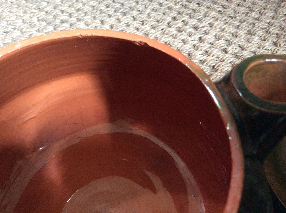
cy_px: 106
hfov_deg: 56.9
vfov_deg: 44.1
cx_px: 143
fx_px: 264
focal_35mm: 32
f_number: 2.4
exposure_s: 1/17
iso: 320
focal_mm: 3.3
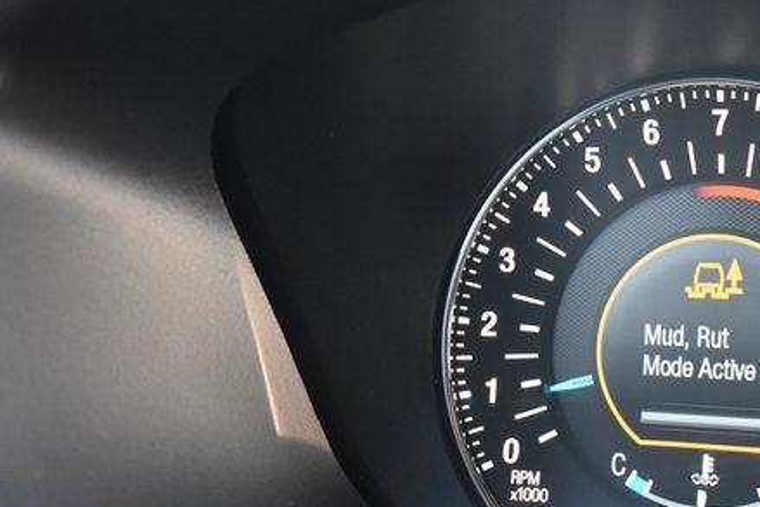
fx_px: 1478
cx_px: 526
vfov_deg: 19.5
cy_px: 285
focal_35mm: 70
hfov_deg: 28.6
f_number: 4.5
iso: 3600
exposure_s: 1/125
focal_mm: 32
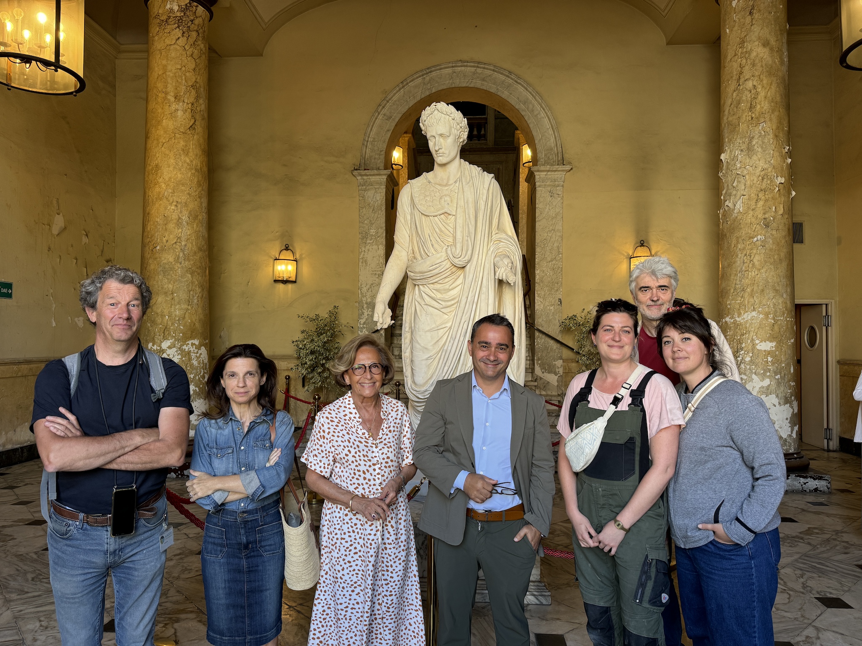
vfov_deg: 56.8
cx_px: 431
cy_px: 323
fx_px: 598
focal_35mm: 24
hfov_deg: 71.6
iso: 100
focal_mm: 6.76
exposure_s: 1/100
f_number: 1.78
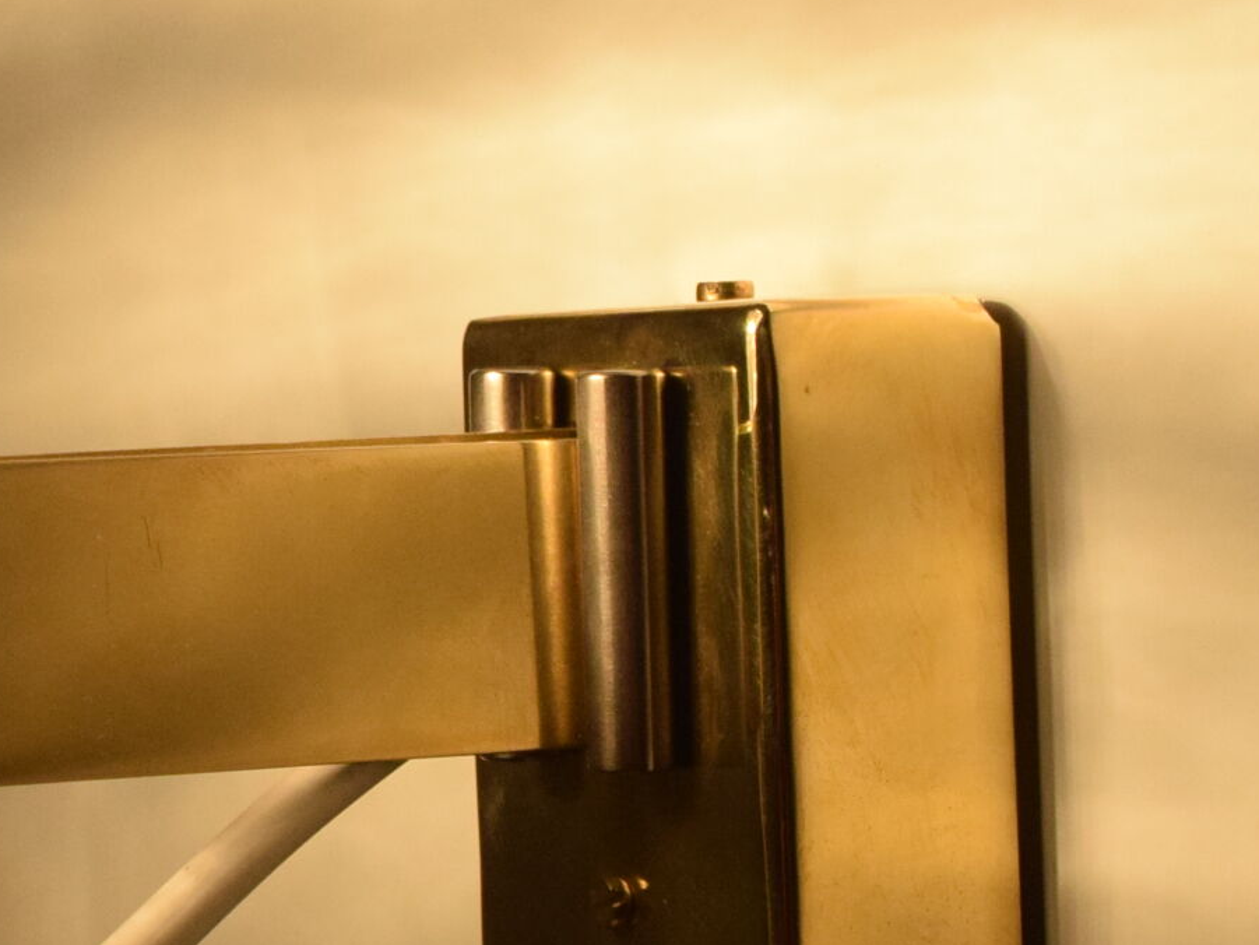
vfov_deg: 10.0
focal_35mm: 149
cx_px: 81
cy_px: 370
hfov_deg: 13.2
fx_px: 5405
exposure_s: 1/200
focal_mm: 31
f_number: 7.1
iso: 1600
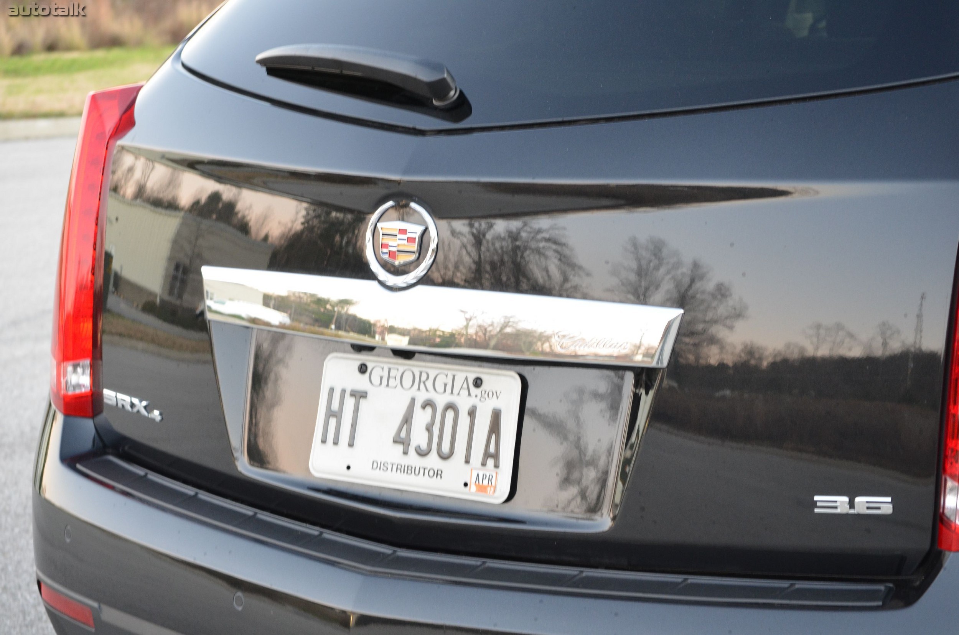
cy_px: 318
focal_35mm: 82
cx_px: 480
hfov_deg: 24.7
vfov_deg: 16.5
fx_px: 2193
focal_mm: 55
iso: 800
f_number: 7.1
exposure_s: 1/15
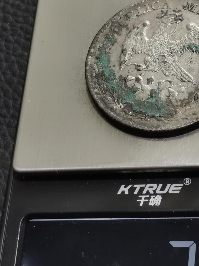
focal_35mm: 101
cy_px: 78
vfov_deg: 19.4
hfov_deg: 14.6
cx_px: 161
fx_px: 774
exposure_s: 1/120
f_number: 1.8
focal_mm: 5.58
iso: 64
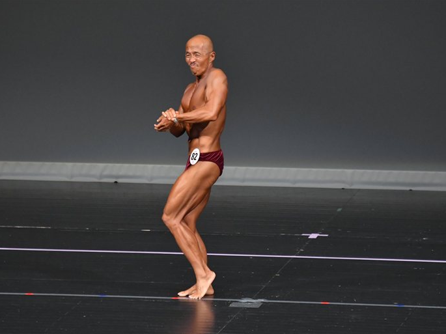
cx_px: 209
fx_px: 5254
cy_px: 167
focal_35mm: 408
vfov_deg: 3.6
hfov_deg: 4.9
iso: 4000
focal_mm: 250
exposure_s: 1/400
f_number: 5.6
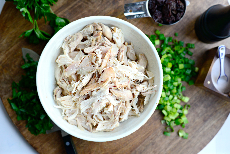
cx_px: 115
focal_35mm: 50
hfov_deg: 39.6
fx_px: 320
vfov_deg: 27.0
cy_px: 77
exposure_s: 1/500
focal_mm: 50
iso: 1600
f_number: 3.2
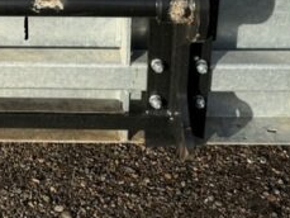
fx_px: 562
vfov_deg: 19.9
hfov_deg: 27.8
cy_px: -76
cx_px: 24
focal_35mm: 67
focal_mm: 6.76
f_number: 1.78
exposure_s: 1/2801
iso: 80
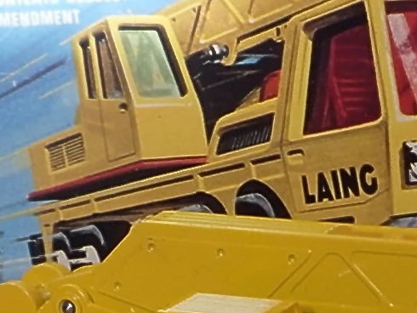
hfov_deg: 13.9
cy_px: 349
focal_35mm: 139
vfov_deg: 10.5
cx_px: 447
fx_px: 1675
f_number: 3.4
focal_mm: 8.3
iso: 125
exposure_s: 1/80
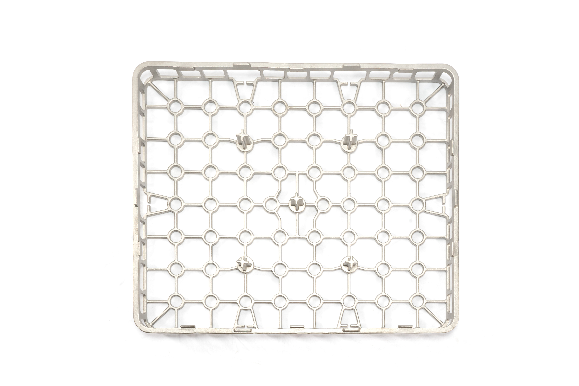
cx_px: 290
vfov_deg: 38.9
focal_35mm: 34
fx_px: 547
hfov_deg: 55.8
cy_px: 193
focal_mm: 34
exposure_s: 1/125
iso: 100
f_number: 13
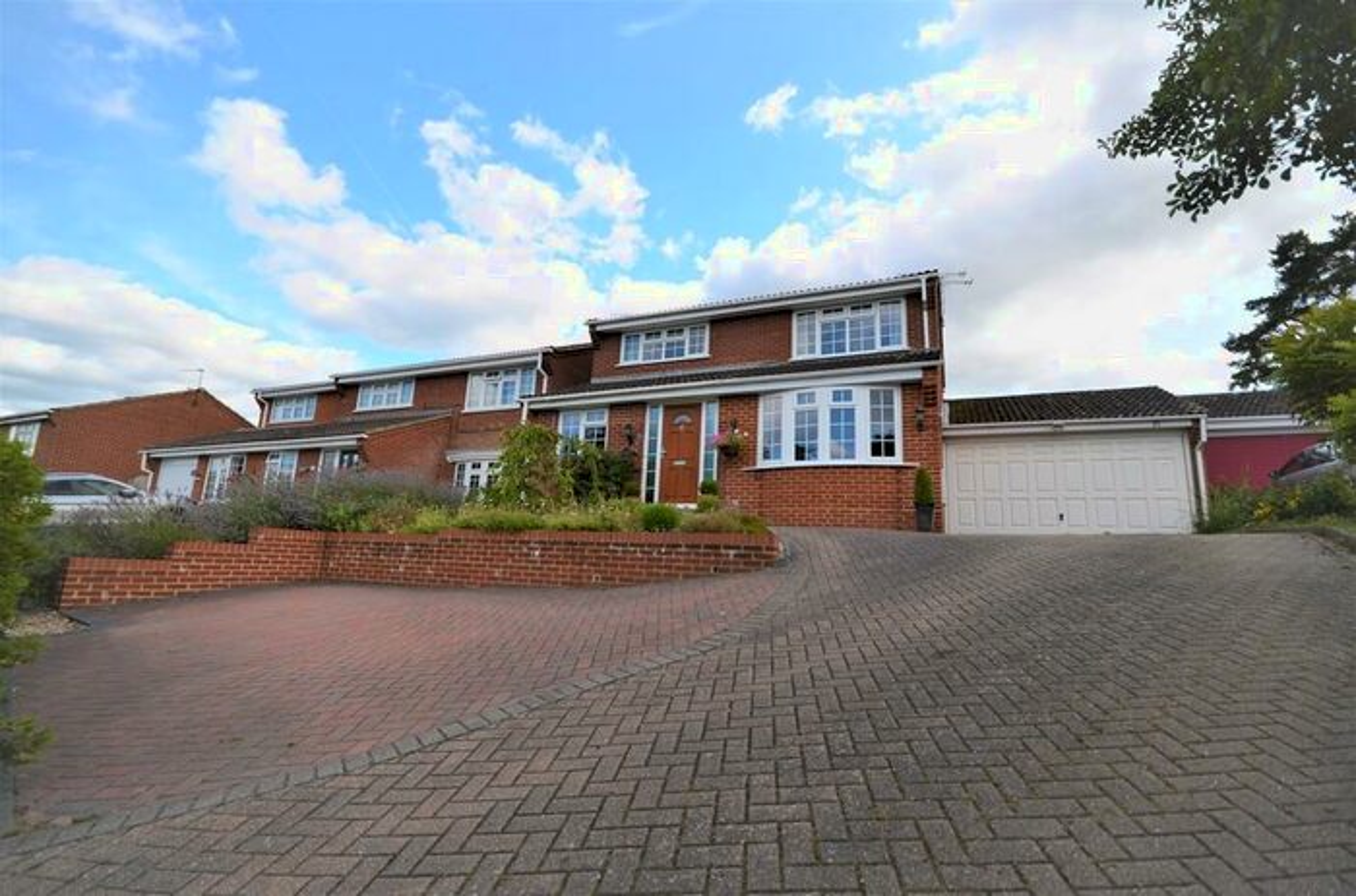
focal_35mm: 15
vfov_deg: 77.0
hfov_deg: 100.5
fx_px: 564
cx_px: 678
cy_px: 448
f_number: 7.1
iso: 100
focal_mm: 10
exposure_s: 1/200
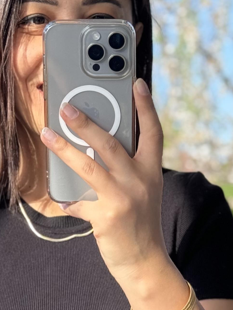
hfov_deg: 10.0
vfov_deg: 13.0
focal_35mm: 149
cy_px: 352
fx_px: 1337
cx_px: 91
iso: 64
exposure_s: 1/334
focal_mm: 6.86
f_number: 1.78
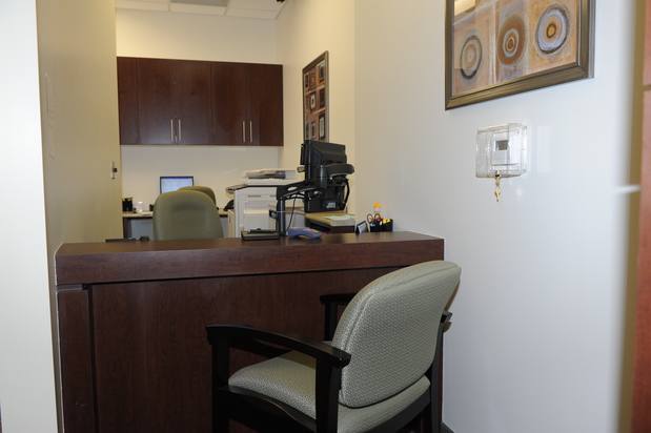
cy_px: 216
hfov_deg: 60.3
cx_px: 326
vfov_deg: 42.3
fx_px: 560
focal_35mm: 31
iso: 1000
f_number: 7.1
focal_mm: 31
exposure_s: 1/60
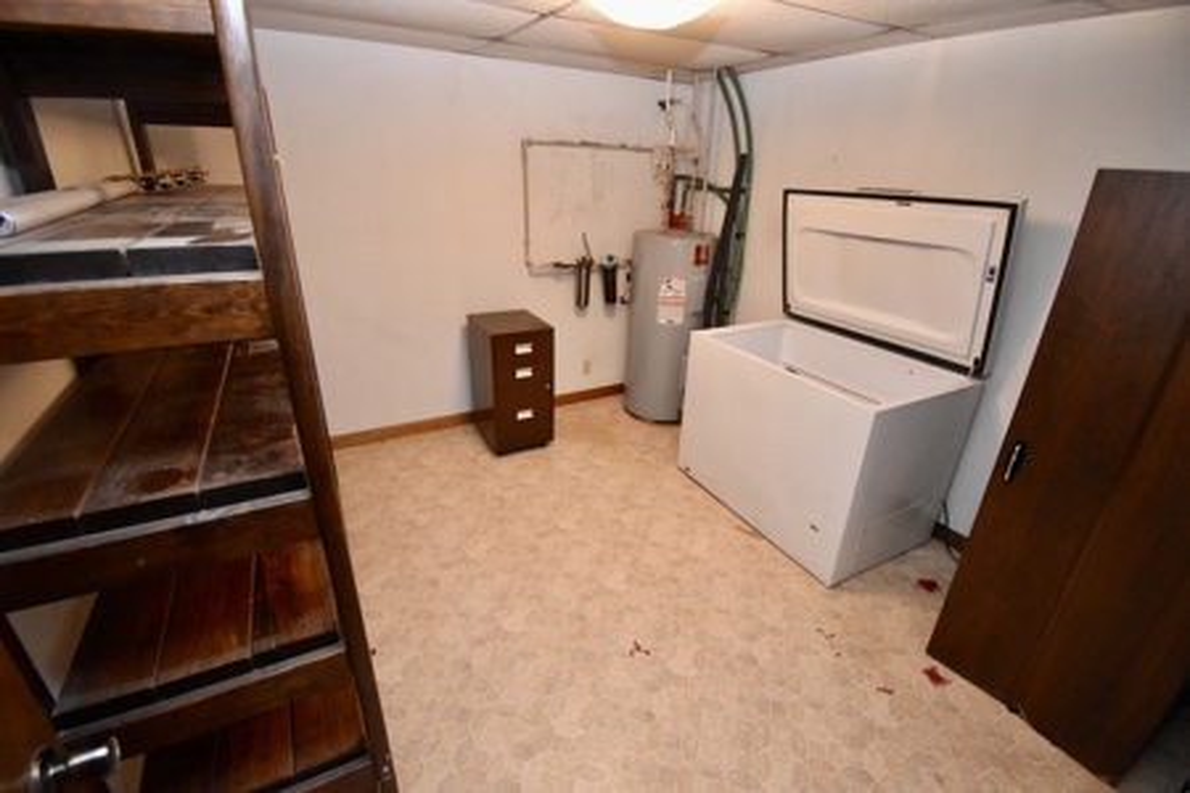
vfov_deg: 77.3
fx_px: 496
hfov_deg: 100.4
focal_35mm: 15
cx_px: 595
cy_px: 396
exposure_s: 1/60
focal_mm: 10
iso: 3600
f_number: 4.5
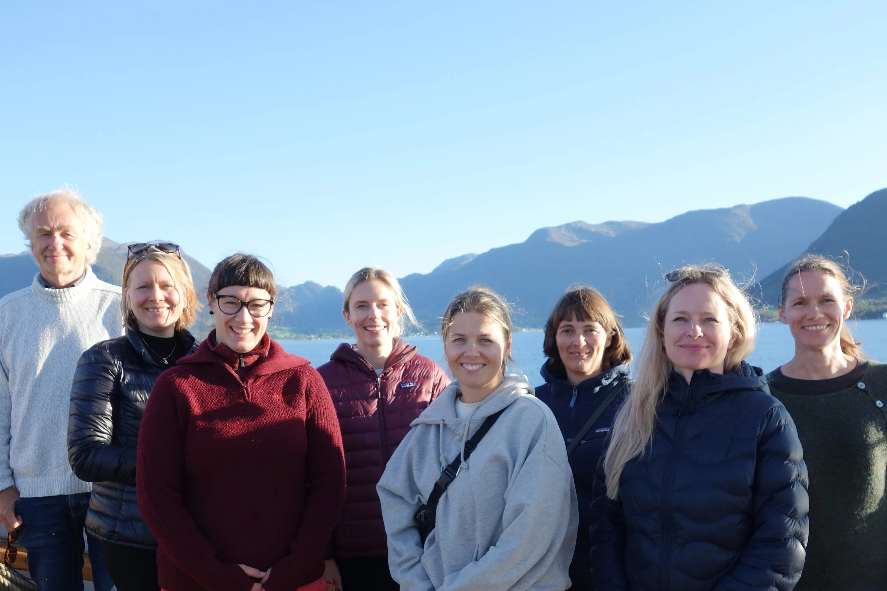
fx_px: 690
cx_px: 444
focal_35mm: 28
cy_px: 296
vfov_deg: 46.4
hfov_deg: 65.5
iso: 125
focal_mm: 10.4
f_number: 4
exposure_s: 1/400
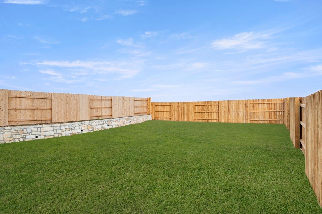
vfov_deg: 36.8
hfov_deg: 53.2
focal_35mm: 36
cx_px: 161
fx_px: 322
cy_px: 107
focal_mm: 24
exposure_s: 1/400
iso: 400
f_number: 8
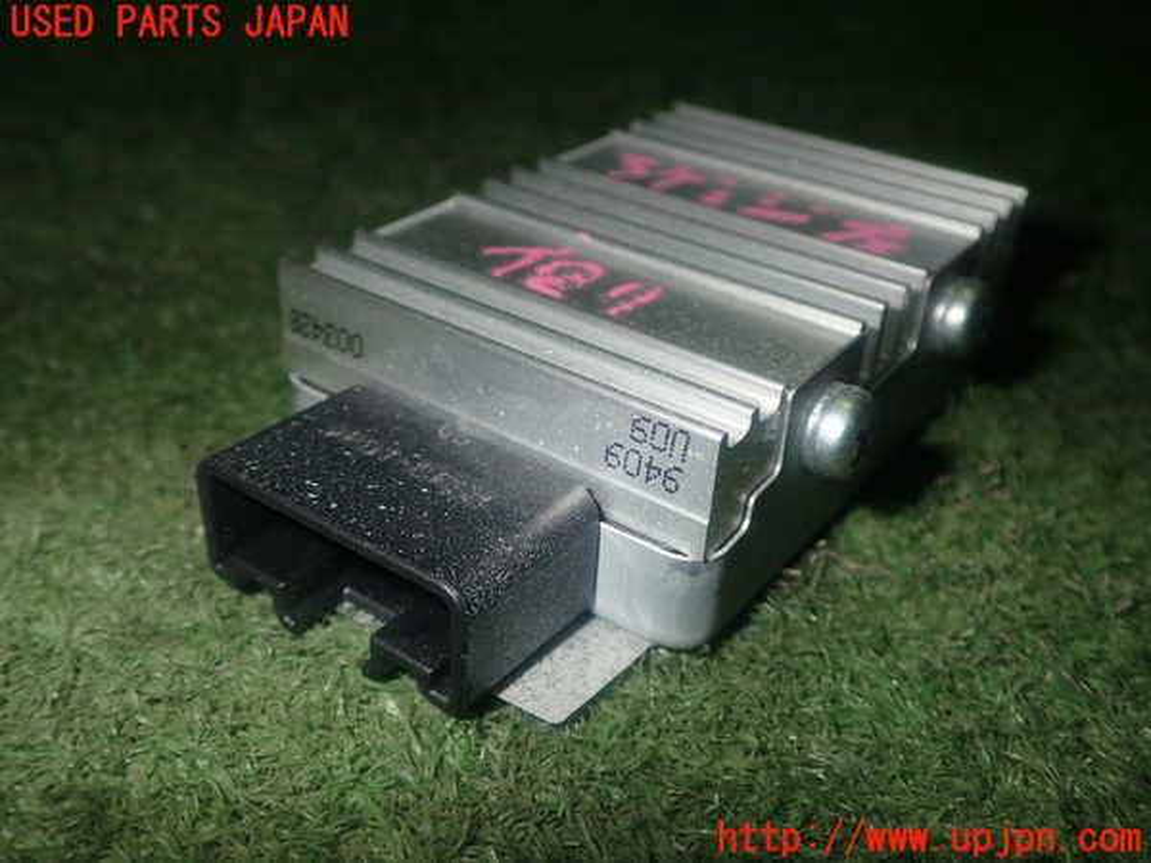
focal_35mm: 36
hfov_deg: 51.4
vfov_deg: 39.7
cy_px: 432
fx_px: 1197
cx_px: 576
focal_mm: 6.37
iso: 200
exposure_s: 1/40
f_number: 7.1
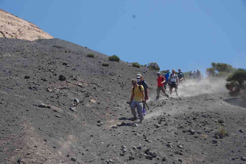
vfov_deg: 21.2
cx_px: 123
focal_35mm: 64
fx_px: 437
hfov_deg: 31.4
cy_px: 82
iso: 200
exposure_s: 1/100
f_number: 11
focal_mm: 42.5
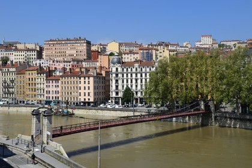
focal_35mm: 44
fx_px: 308
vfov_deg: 30.5
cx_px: 126
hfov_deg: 44.5
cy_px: 84
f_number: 11
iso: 200
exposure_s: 1/320
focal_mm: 44
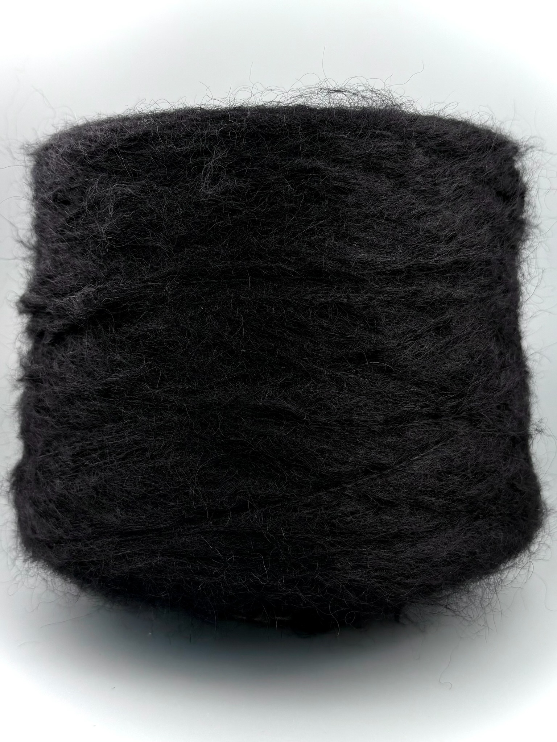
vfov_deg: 71.6
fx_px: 515
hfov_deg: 56.8
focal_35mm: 24
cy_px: 371
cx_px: 278
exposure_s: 1/555
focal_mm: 6.76
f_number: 1.78
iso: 80
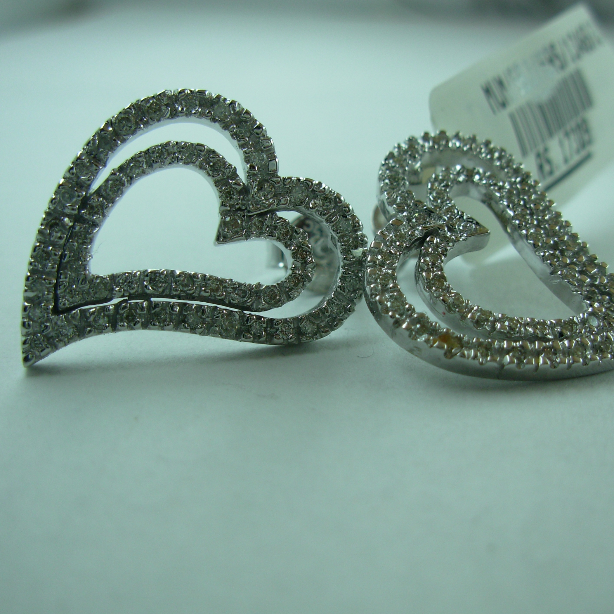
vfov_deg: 37.6
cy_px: 307
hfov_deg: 37.5
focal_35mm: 45
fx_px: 903
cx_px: 341
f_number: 2.9
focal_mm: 6.3
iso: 50
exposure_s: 1/362
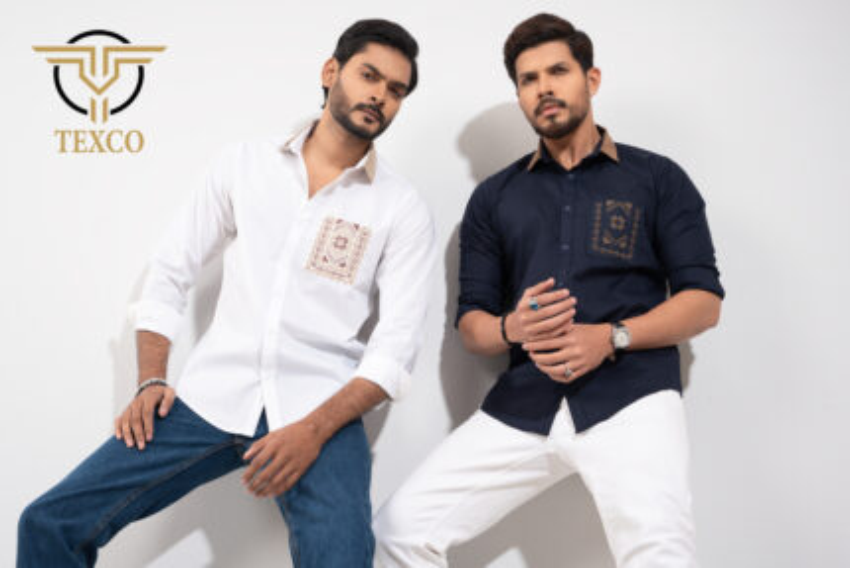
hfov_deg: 39.6
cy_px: 284
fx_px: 1181
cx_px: 425
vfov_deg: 27.0
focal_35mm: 50
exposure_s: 1/125
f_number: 8
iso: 160
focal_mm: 50
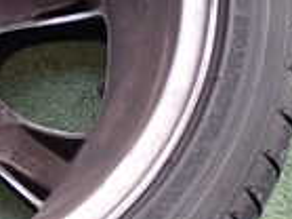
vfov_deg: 9.0
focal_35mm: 164
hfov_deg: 11.4
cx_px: -179
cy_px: 34
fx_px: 1382
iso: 250
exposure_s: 1/40
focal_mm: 6.83
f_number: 2.7
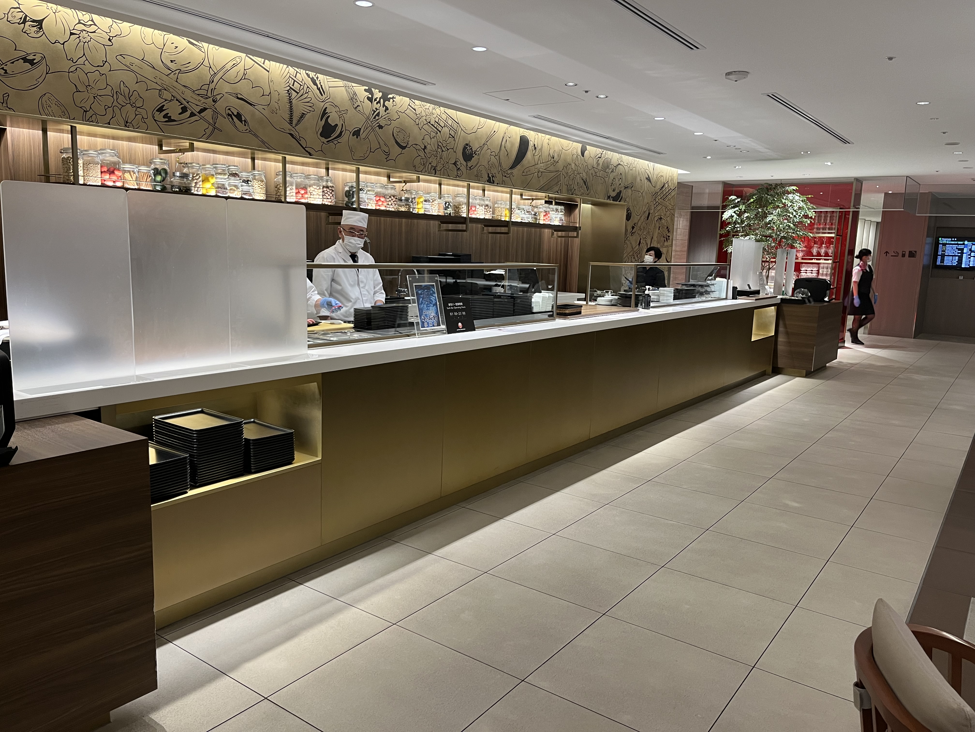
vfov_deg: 53.1
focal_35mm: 26
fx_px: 732
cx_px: 488
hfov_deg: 67.3
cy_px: 366
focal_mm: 5.1
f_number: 1.6
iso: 100
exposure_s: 1/50
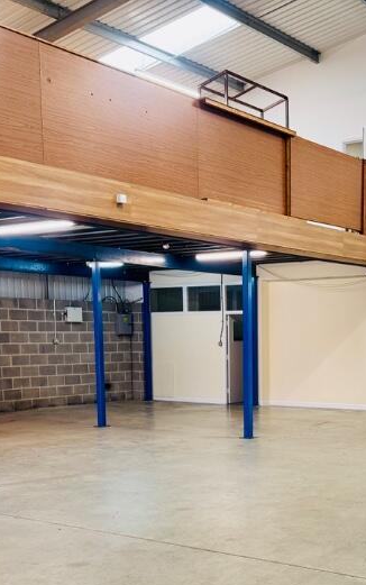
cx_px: 282
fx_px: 797
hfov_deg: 25.5
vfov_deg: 39.3
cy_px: 430
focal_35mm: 50
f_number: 1.78
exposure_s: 1/100
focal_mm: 6.76
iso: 125
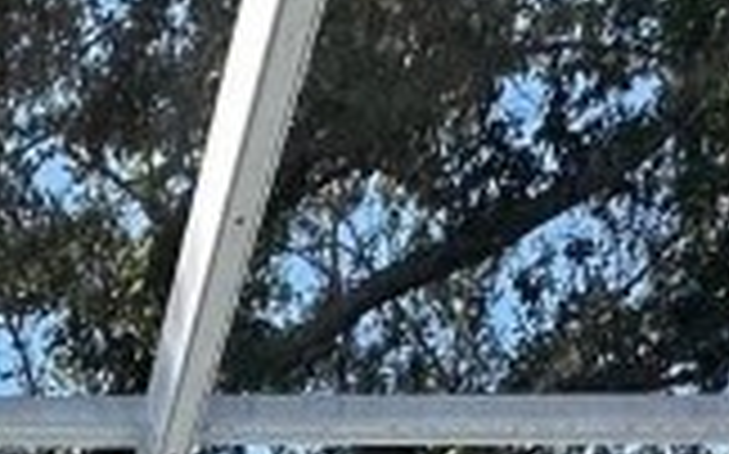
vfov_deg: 9.4
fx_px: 1866
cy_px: 1533
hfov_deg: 20.6
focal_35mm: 94
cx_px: -148
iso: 40
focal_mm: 2.22
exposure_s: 1/636
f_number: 2.2
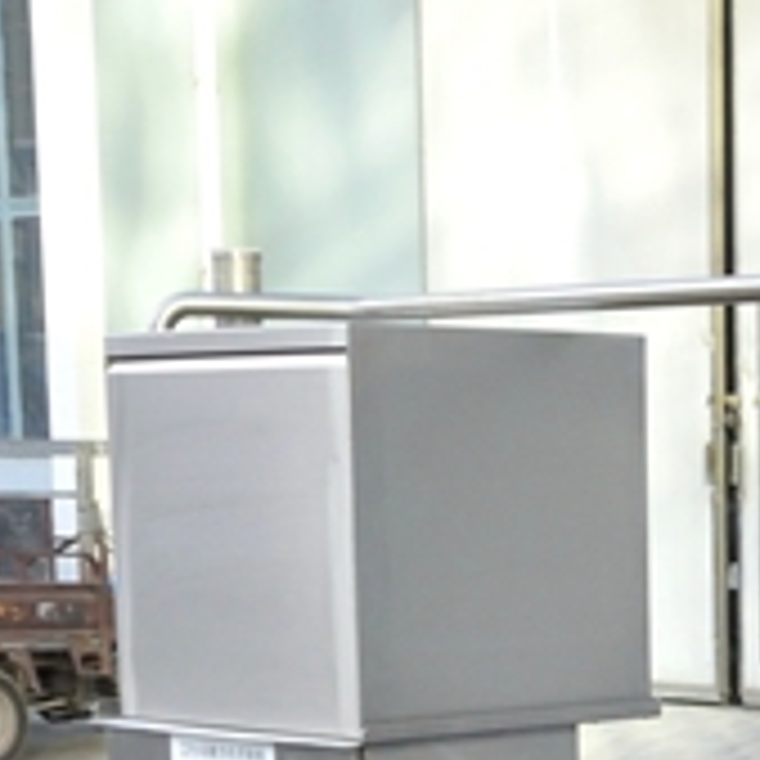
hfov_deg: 14.8
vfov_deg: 16.1
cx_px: 1376
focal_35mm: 102
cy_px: 1003
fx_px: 2534
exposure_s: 1/320
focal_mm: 18
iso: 1600
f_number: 9
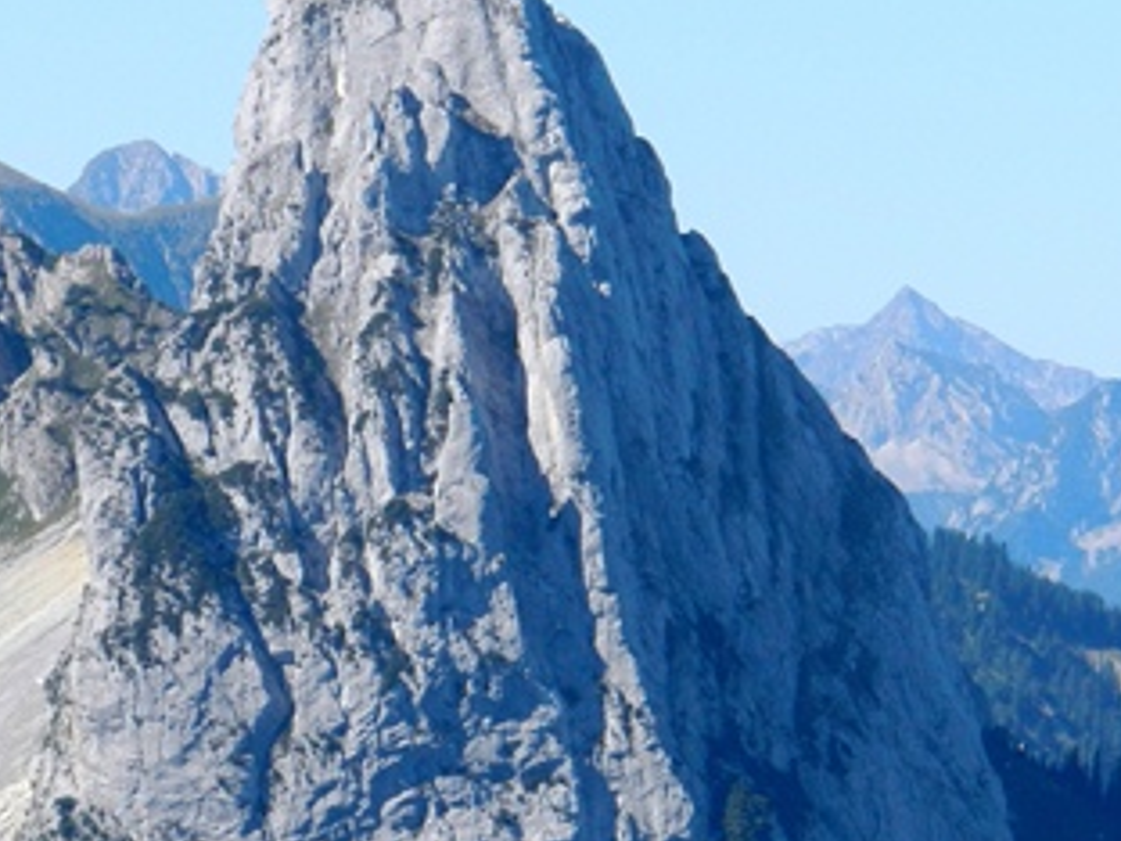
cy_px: 500
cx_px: 442
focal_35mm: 388
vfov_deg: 3.8
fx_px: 12565
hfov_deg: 5.1
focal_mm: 34
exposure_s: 1/640
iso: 160
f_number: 5.3
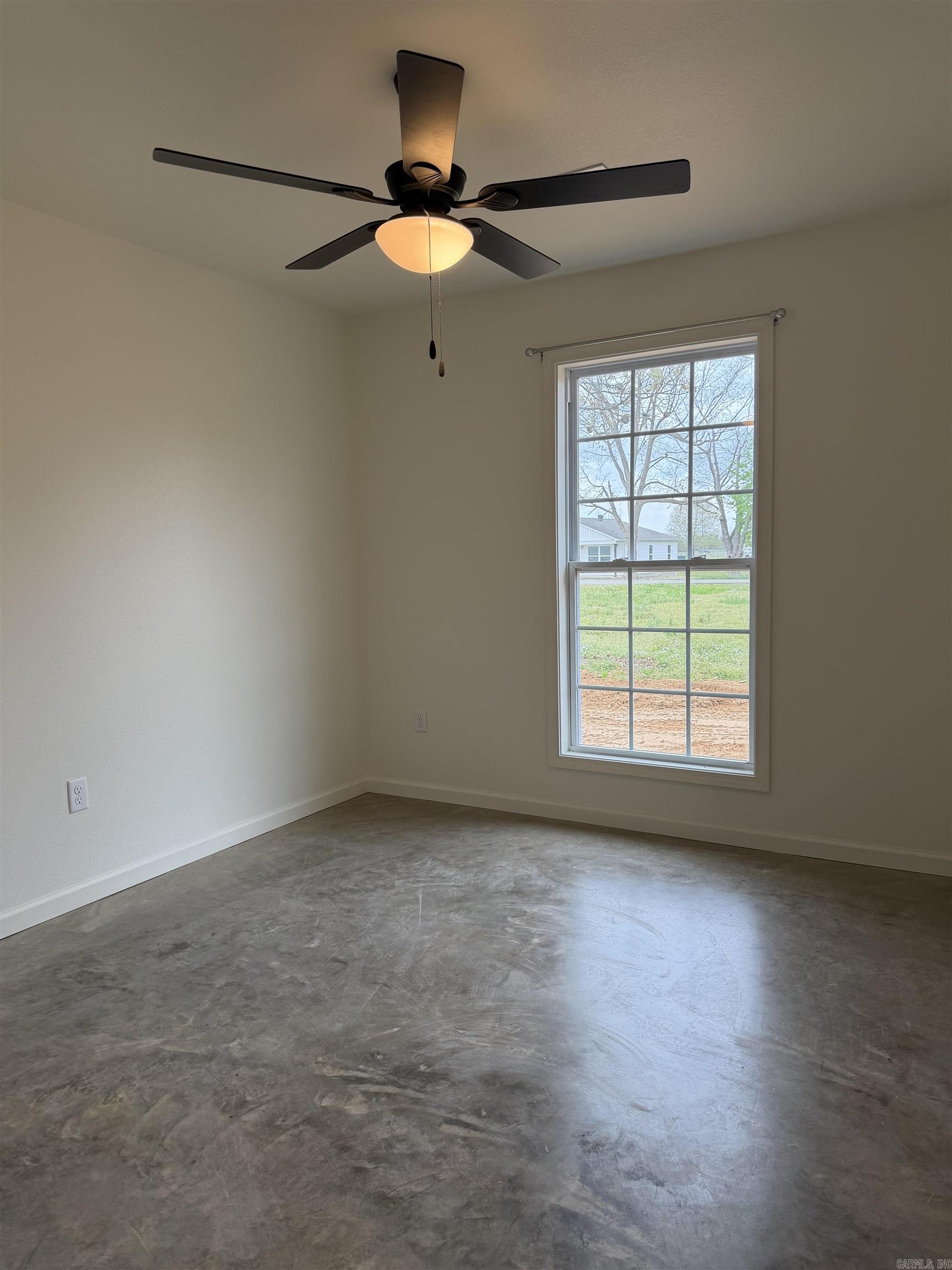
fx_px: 880
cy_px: 635
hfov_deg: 56.8
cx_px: 476
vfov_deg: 71.6
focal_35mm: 24
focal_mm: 6.76
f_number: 1.78
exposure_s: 1/218
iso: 80
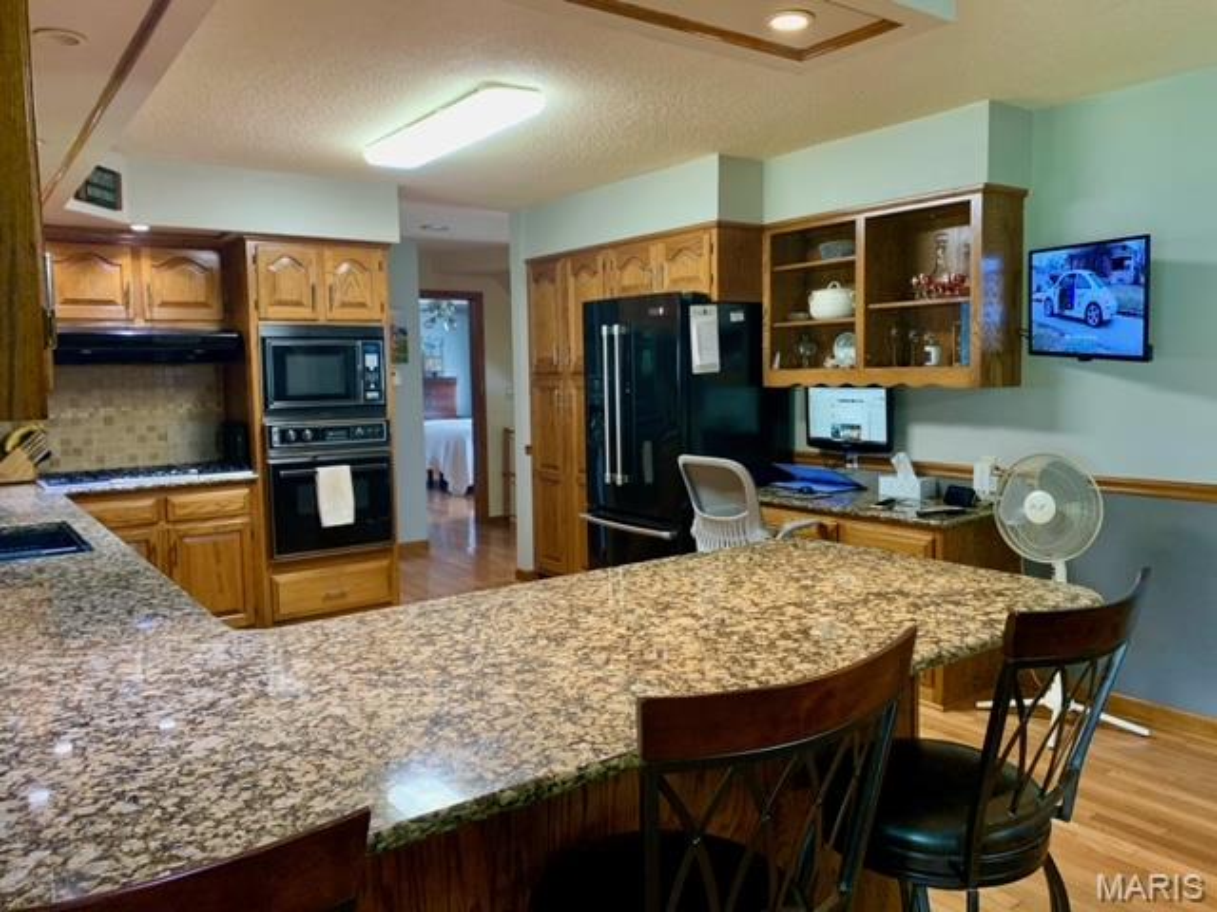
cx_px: 608
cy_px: 456
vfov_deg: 53.1
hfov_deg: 67.3
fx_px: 914
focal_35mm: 26
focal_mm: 4.25
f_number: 1.8
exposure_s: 1/60
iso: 250
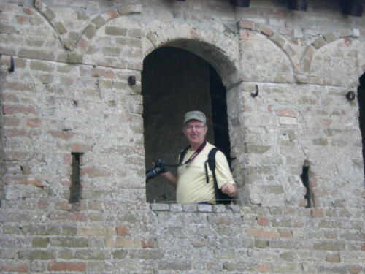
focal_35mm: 105
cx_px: 182
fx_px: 1107
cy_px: 137
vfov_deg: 14.1
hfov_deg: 18.7
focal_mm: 17.3
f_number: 5.7
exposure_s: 1/112
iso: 200
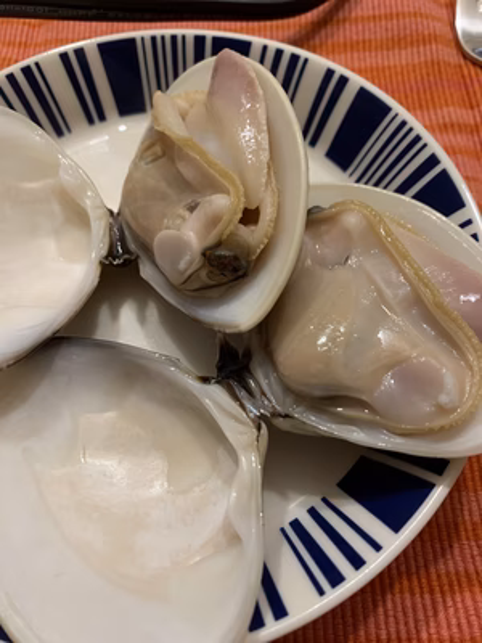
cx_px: 241
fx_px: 483
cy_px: 322
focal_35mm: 26
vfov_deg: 67.3
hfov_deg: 53.1
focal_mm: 4.25
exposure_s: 1/60
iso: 250
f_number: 1.8
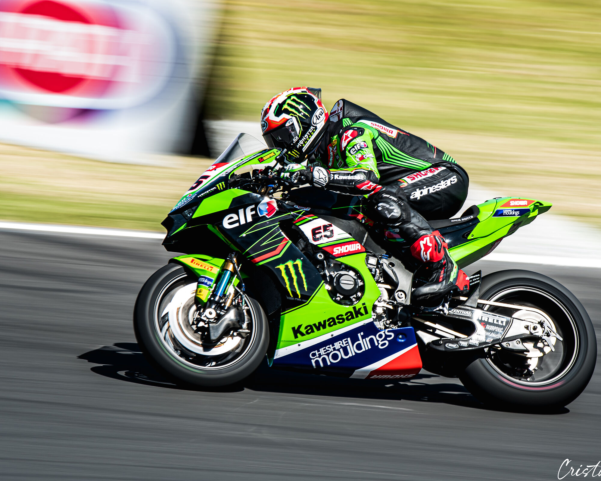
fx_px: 12043
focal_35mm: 677
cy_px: 240
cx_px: 322
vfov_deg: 2.3
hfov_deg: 2.9
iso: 79
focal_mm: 400
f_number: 10
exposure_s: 1/100
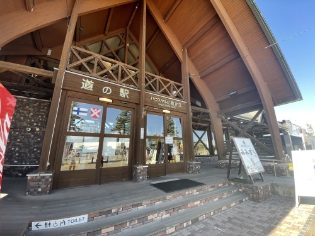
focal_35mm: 13
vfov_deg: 89.9
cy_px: 118
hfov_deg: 106.2
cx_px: 158
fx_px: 118
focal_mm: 1.55
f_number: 2.4
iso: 50
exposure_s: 1/117
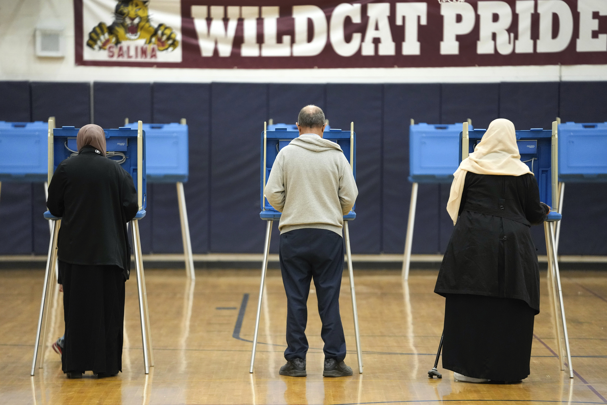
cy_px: 202
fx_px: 3372
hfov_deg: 10.3
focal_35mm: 200
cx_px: 304
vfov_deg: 6.9
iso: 3200
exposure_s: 1/200
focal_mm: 200
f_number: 2.8
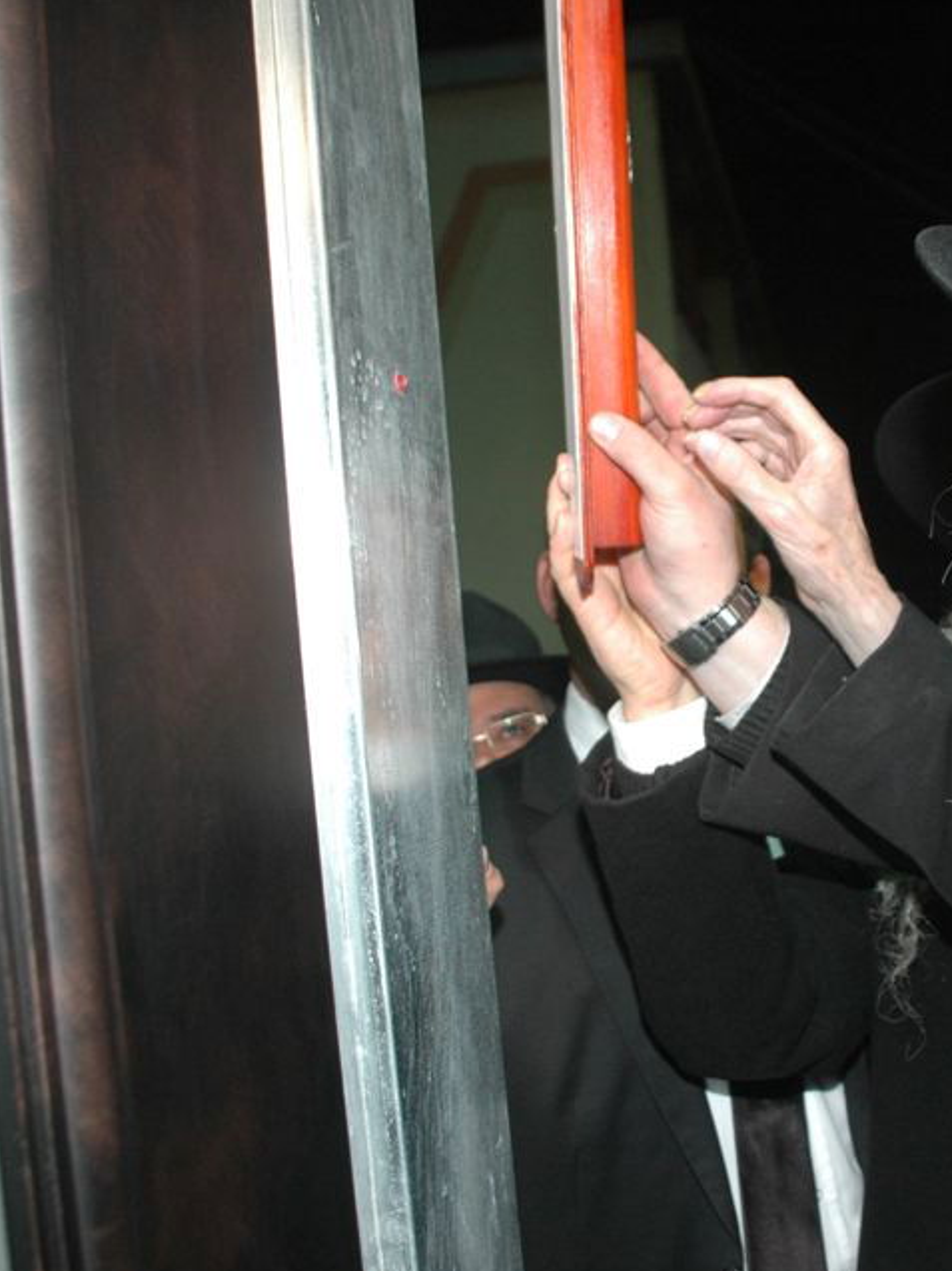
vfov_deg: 37.5
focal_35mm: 51
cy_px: 639
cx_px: 655
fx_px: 1872
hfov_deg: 28.3
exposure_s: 1/60
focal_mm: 22
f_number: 5
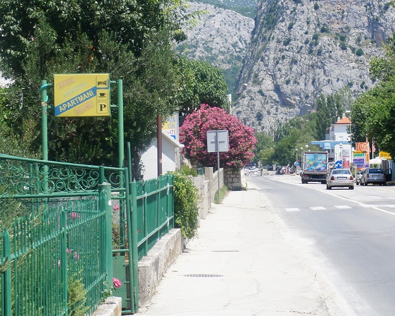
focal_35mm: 136
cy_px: 92
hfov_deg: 14.1
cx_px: 286
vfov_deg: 11.3
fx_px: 1588
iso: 200
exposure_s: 1/160
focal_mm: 55
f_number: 13
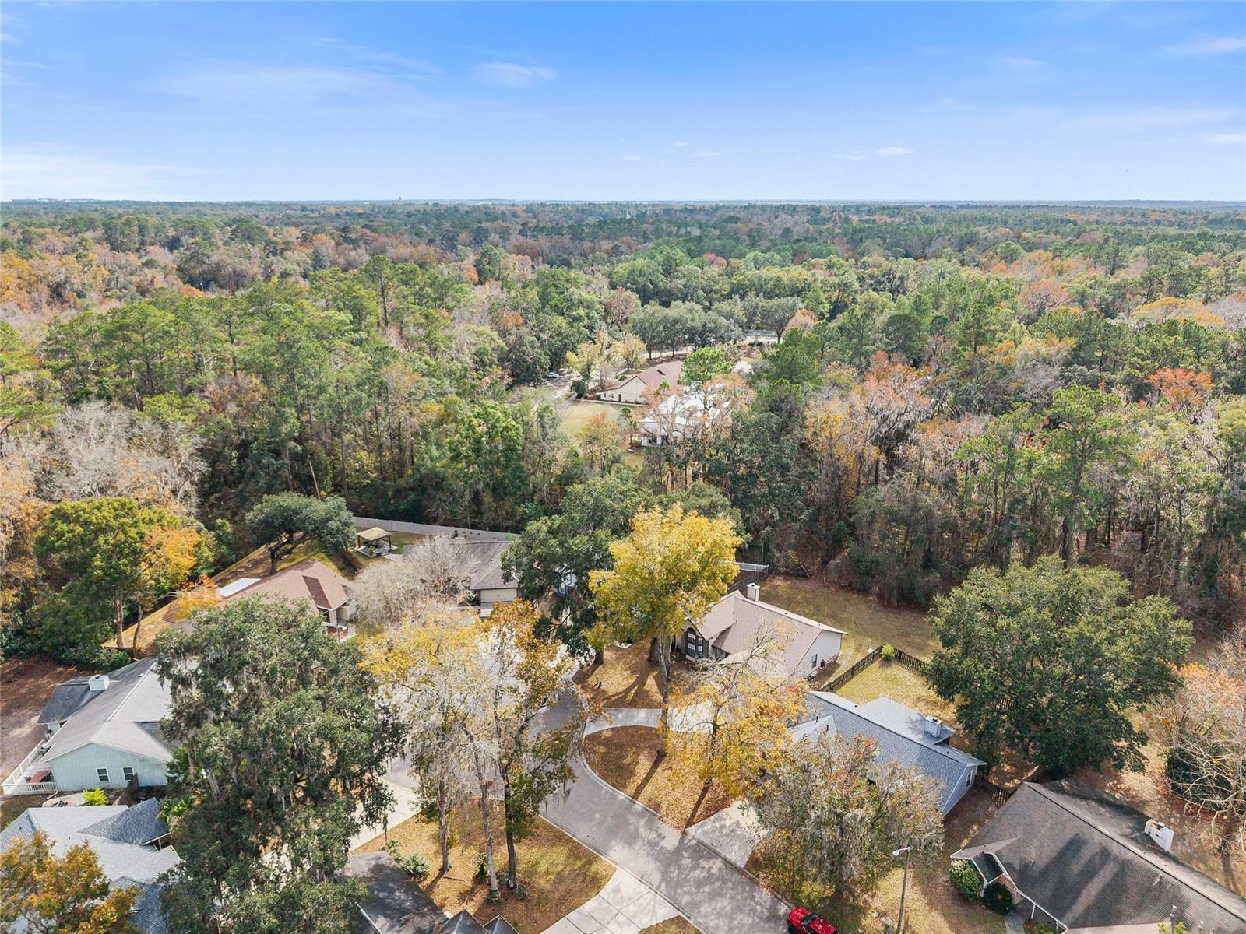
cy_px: 467
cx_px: 623
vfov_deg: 56.8
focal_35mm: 24
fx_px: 864
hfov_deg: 71.6
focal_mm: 8.67
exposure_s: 1/6000
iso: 430
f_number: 1.8
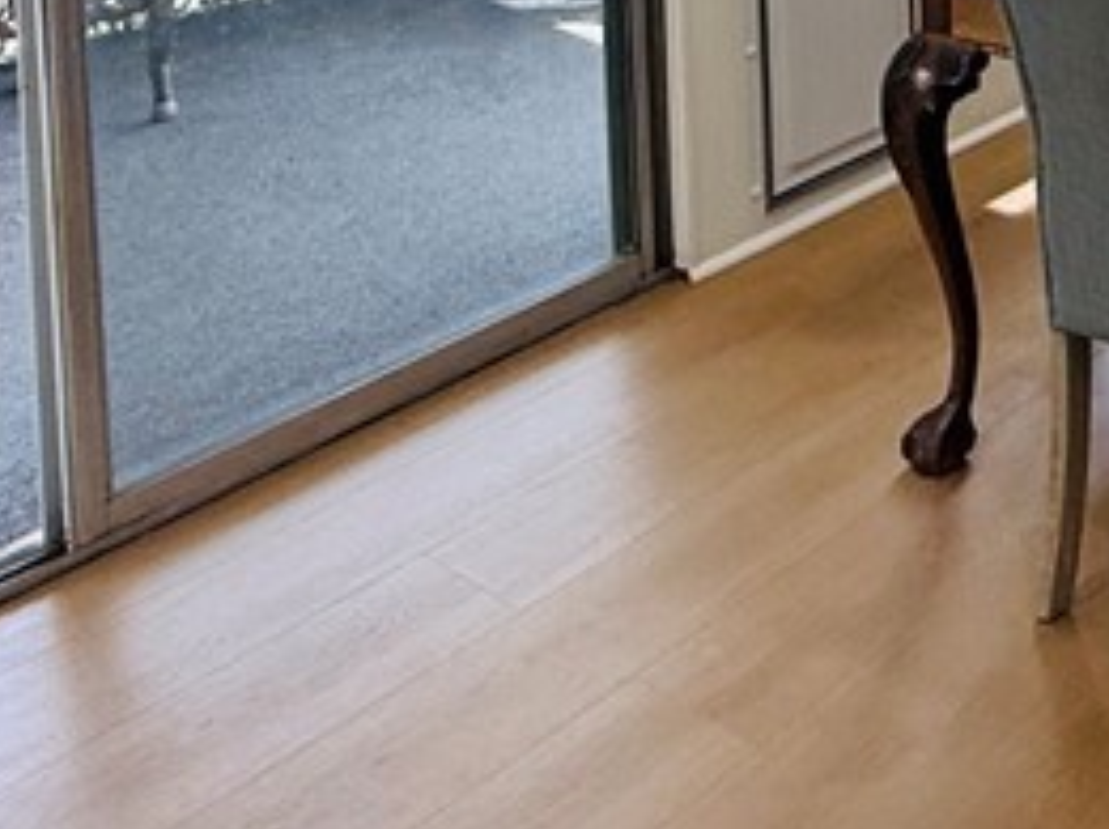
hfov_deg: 29.9
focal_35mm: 55
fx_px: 1760
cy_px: -489
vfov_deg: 21.3
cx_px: 1334
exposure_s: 1/99
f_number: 2.2
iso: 125
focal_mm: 2.22
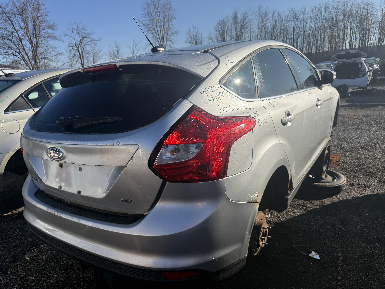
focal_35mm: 24
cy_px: 144
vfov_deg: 56.8
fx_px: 267
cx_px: 192
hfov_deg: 71.6
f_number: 1.78
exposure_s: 1/7353
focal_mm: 6.76
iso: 125
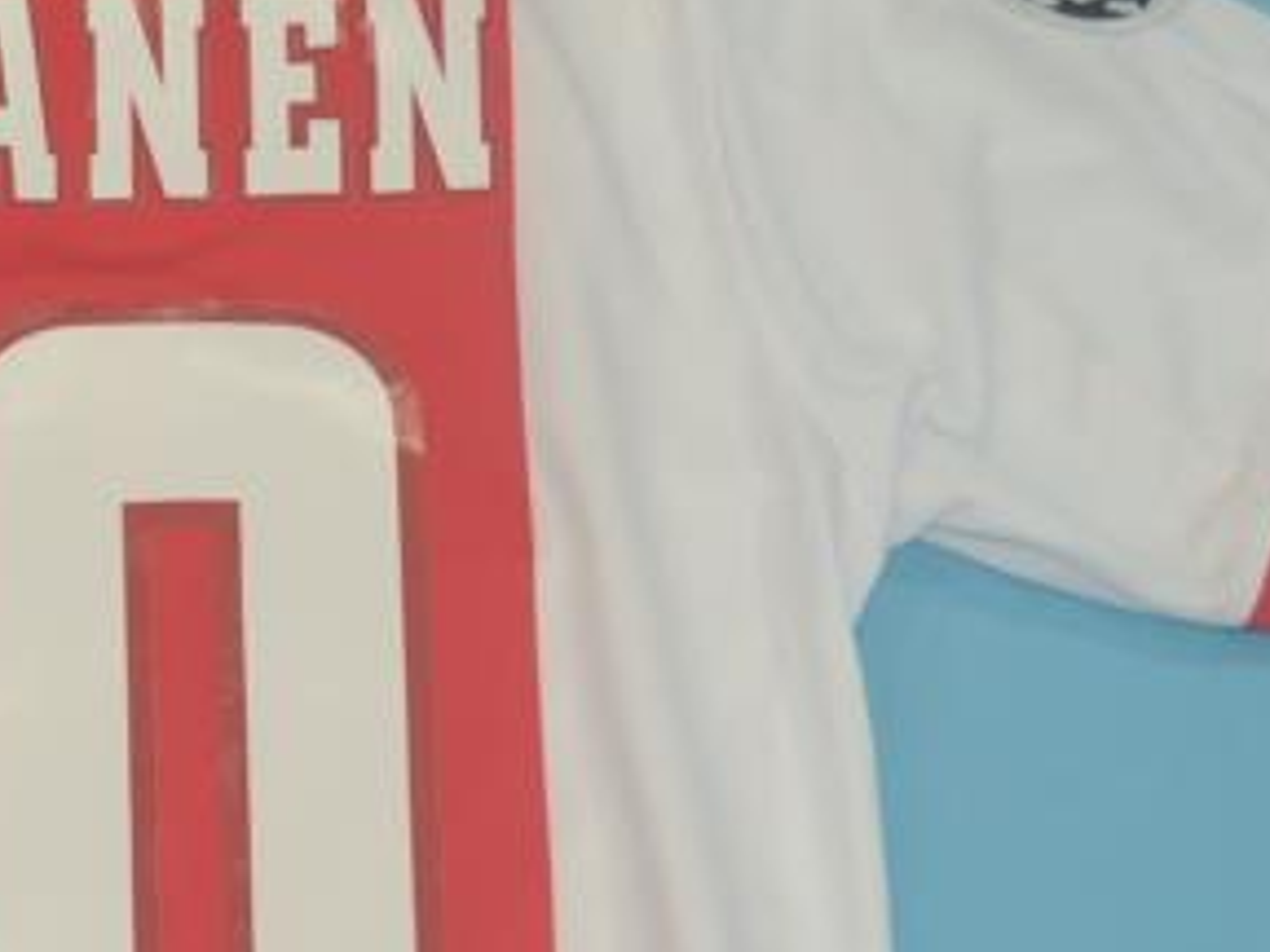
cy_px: 1000
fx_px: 4366
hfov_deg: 16.1
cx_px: -66
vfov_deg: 12.3
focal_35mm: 119
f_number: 4
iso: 200
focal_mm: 22
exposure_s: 1/200
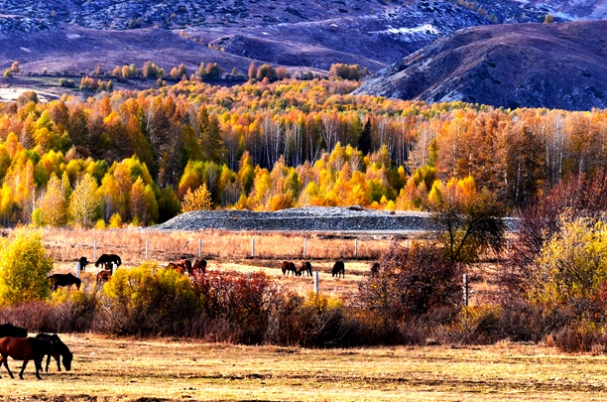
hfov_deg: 10.5
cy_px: 244
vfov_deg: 7.0
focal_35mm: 196
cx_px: 273
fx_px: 3297
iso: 320
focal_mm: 80
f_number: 11
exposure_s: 1/80
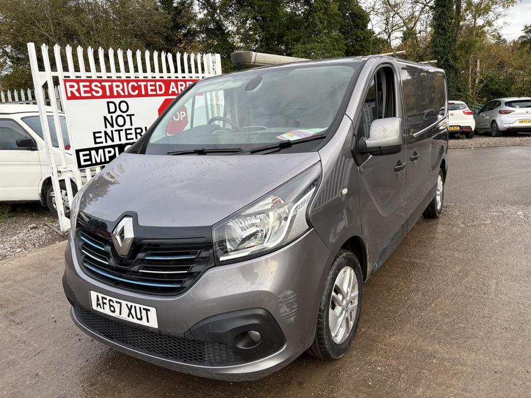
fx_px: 399
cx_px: 266
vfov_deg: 53.1
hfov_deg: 67.3
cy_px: 199
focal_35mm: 26
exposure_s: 1/282
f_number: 1.6
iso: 40
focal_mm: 5.96
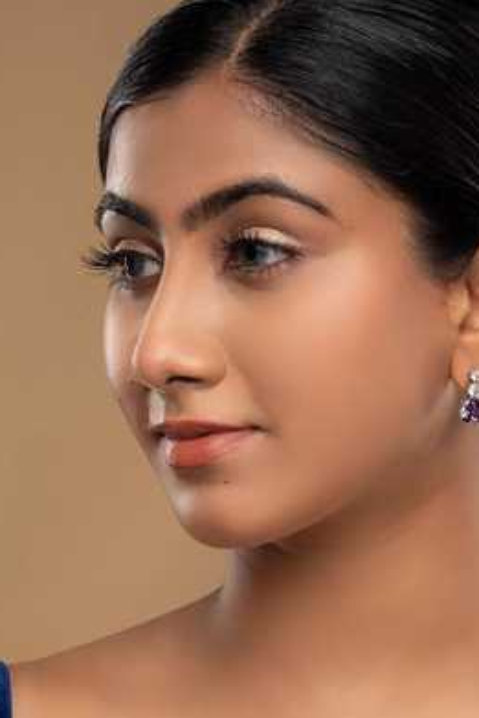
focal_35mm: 114
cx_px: 310
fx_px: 2273
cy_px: 390
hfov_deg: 12.0
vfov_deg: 17.9
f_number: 16
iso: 100
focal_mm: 85
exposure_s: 1/125
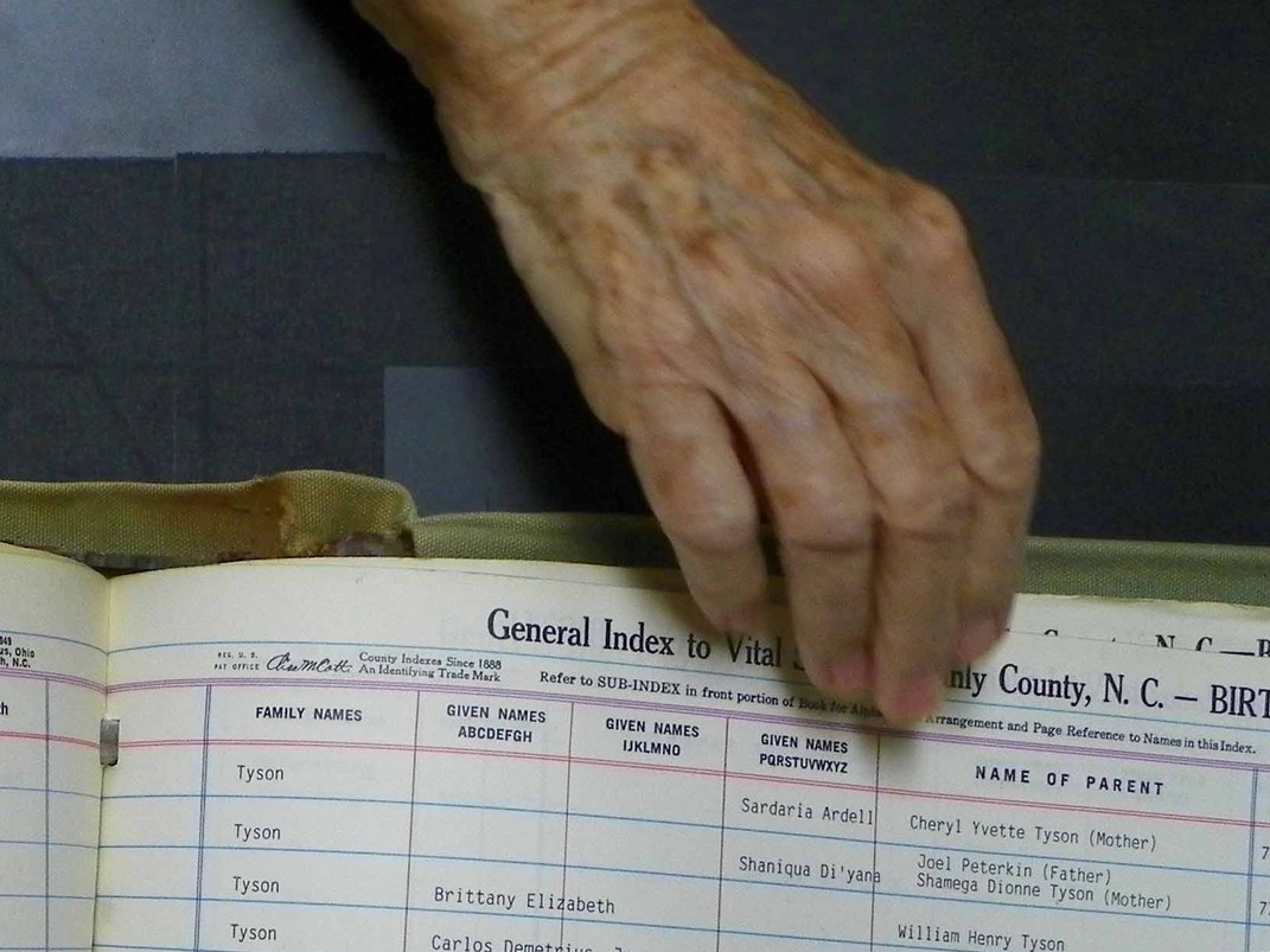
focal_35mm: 68
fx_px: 2495
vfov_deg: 21.1
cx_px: 95
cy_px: 863
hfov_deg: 27.4
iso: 100
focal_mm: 4.6
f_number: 2.8
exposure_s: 1/30
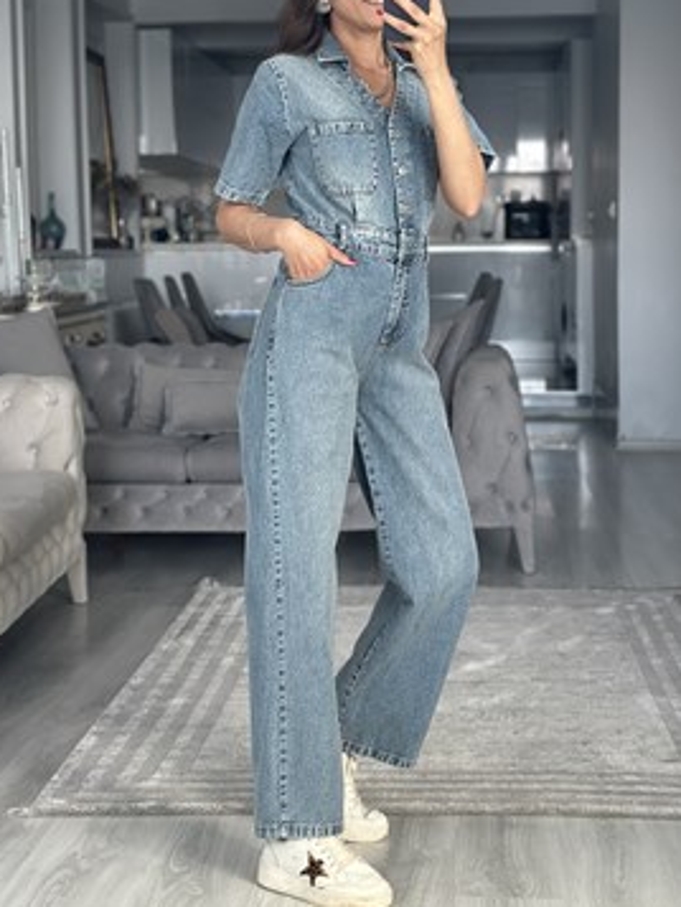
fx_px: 1783
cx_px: 343
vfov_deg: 28.5
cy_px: 343
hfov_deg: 21.6
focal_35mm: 68
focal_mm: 6.86
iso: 125
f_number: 1.78
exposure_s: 1/157
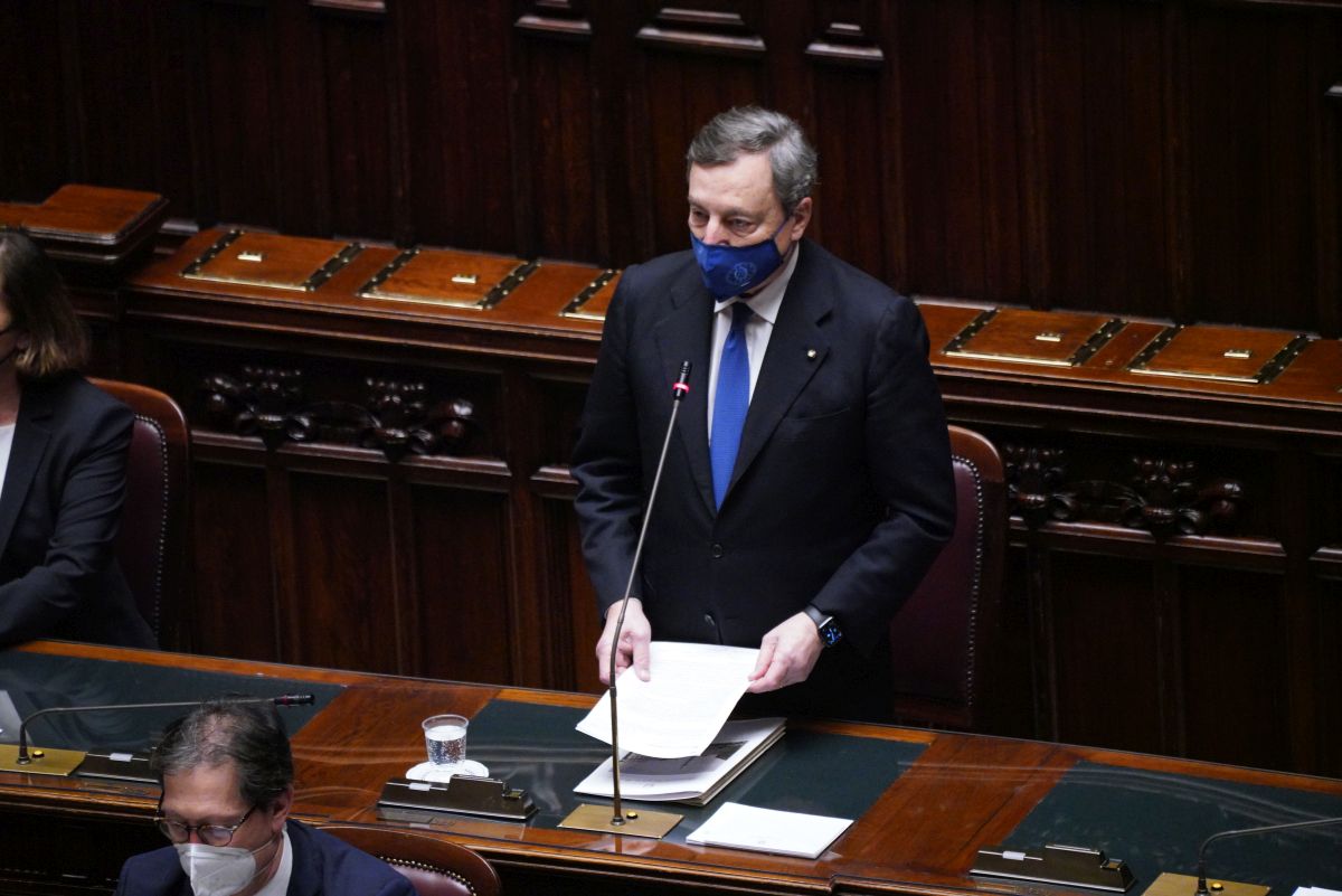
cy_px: 448
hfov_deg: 5.2
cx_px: 671
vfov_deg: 3.4
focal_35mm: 400
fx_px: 14916
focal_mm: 400
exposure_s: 1/160
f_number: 5.6
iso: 12800
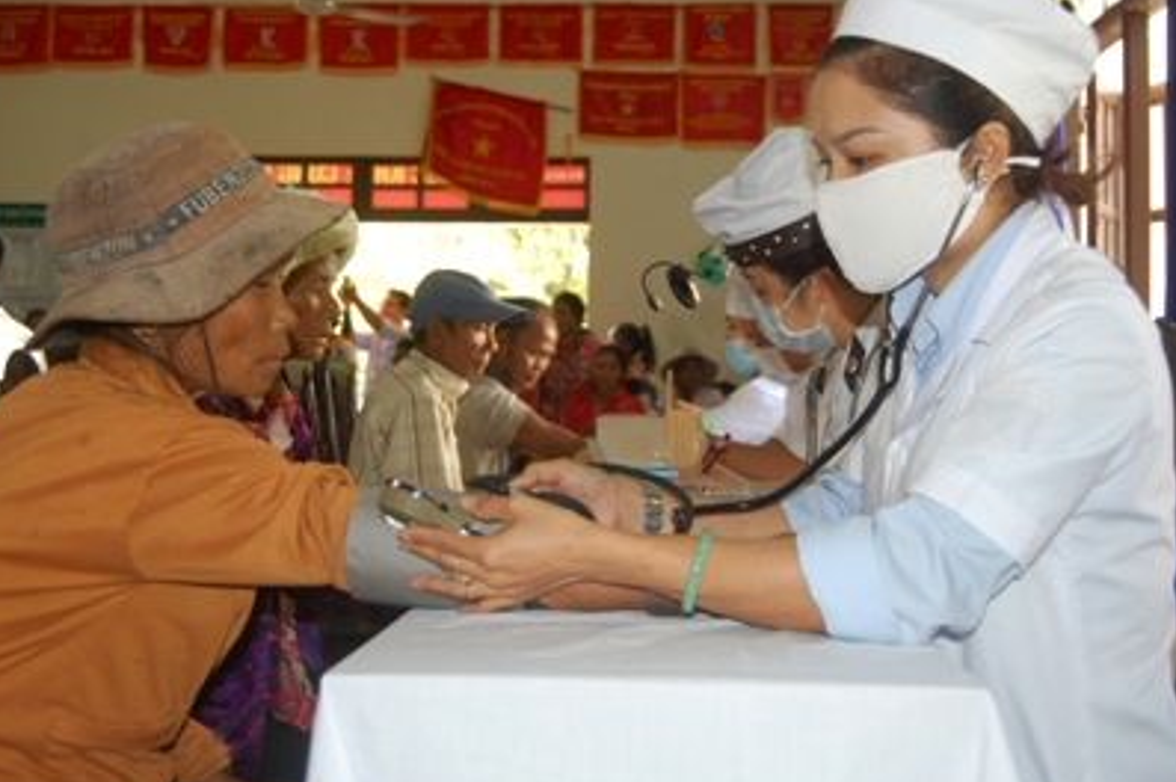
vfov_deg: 26.4
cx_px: 539
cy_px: 363
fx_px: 1665
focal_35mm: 51
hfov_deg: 38.9
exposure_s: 1/60
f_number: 4.2
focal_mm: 30
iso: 400
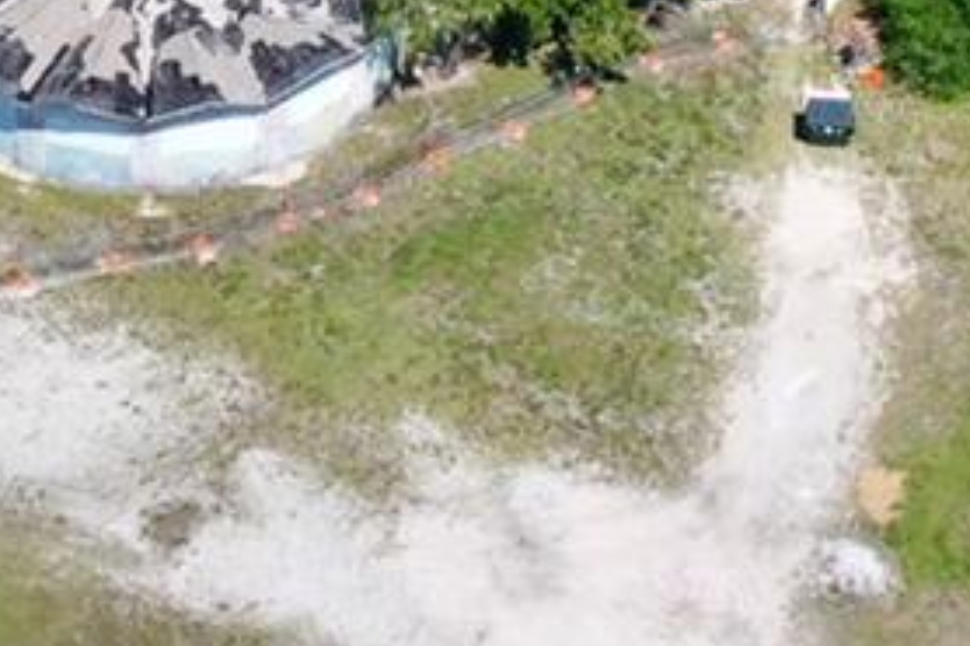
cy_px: -643
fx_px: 4335
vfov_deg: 8.1
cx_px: 492
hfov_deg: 12.8
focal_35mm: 161
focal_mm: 10.26
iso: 100
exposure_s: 1/500
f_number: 6.3
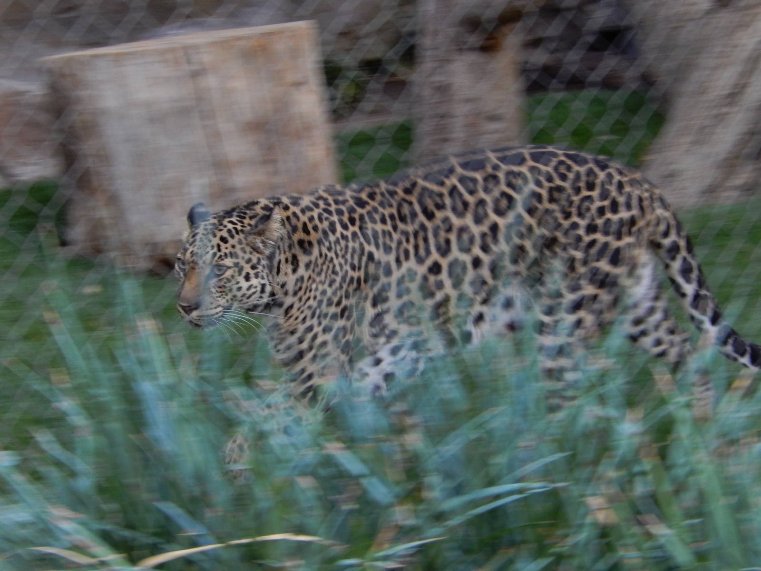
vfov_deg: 11.1
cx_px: 380
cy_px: 286
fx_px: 2946
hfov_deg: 14.7
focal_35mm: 134
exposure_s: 1/30
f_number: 5.6
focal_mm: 24.1
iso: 400
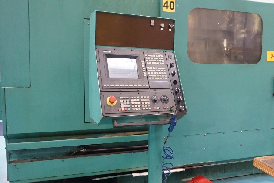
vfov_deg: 34.2
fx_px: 297
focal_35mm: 39
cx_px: 187
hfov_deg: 48.5
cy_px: 91
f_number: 3.5
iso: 2500
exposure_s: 1/160
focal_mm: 16
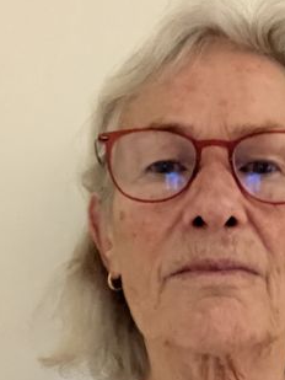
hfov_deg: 23.3
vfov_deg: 31.0
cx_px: 232
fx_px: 680
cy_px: 245
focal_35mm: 62
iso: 1000
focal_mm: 2.87
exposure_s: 1/15
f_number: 2.2
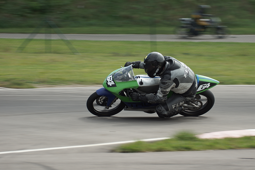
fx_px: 1487
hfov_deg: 9.8
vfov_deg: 6.5
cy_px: 85
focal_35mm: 210
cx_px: 128
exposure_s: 1/160
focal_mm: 140
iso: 50
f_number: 5.6
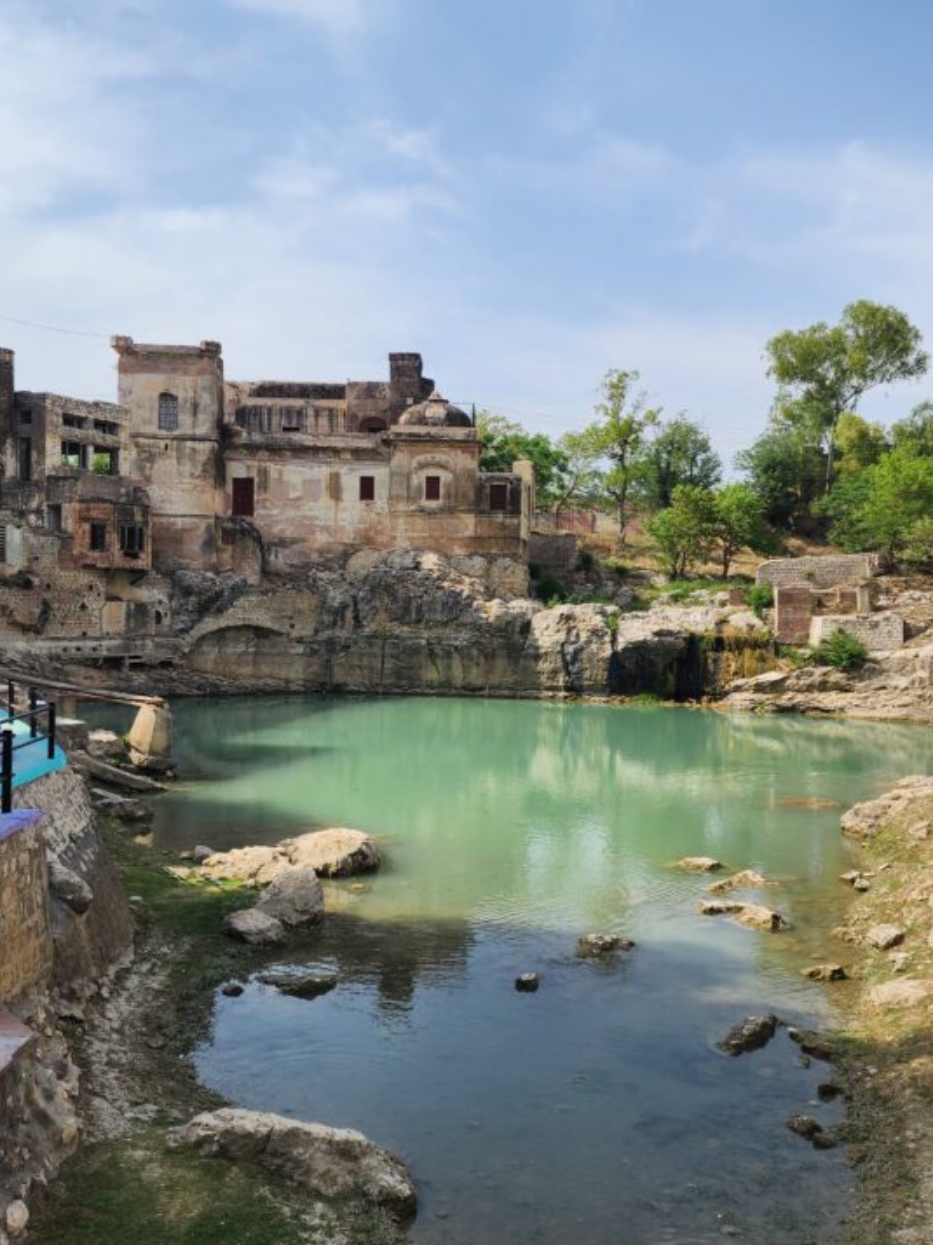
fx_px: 1187
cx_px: 464
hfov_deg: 42.9
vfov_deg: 55.4
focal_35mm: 33
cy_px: 624
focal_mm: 6.4
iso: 12
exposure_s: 1/1061
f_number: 1.8
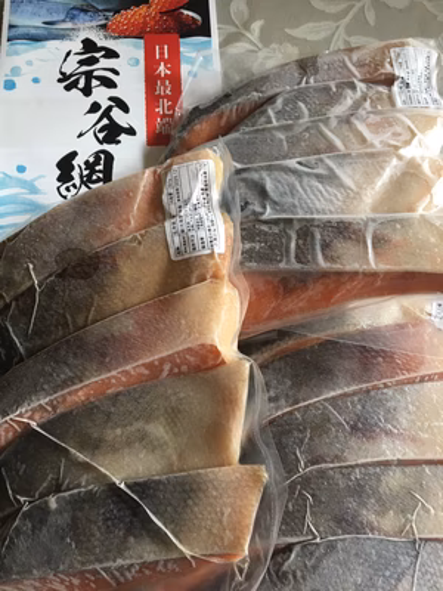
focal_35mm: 29
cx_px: 222
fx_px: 495
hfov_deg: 48.2
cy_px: 296
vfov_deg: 61.7
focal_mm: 4.15
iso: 80
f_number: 2.2
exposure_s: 1/30
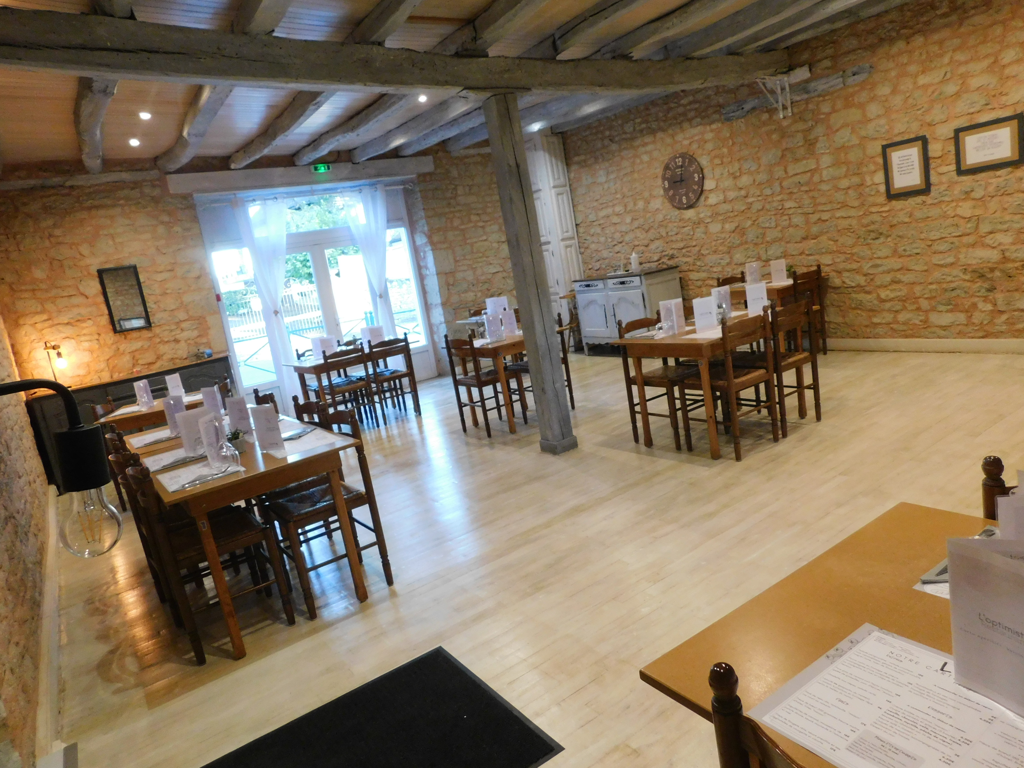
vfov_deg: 58.9
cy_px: 384
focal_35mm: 23
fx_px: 680
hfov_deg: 73.9
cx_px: 512
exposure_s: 1/30
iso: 400
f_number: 3
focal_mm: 4
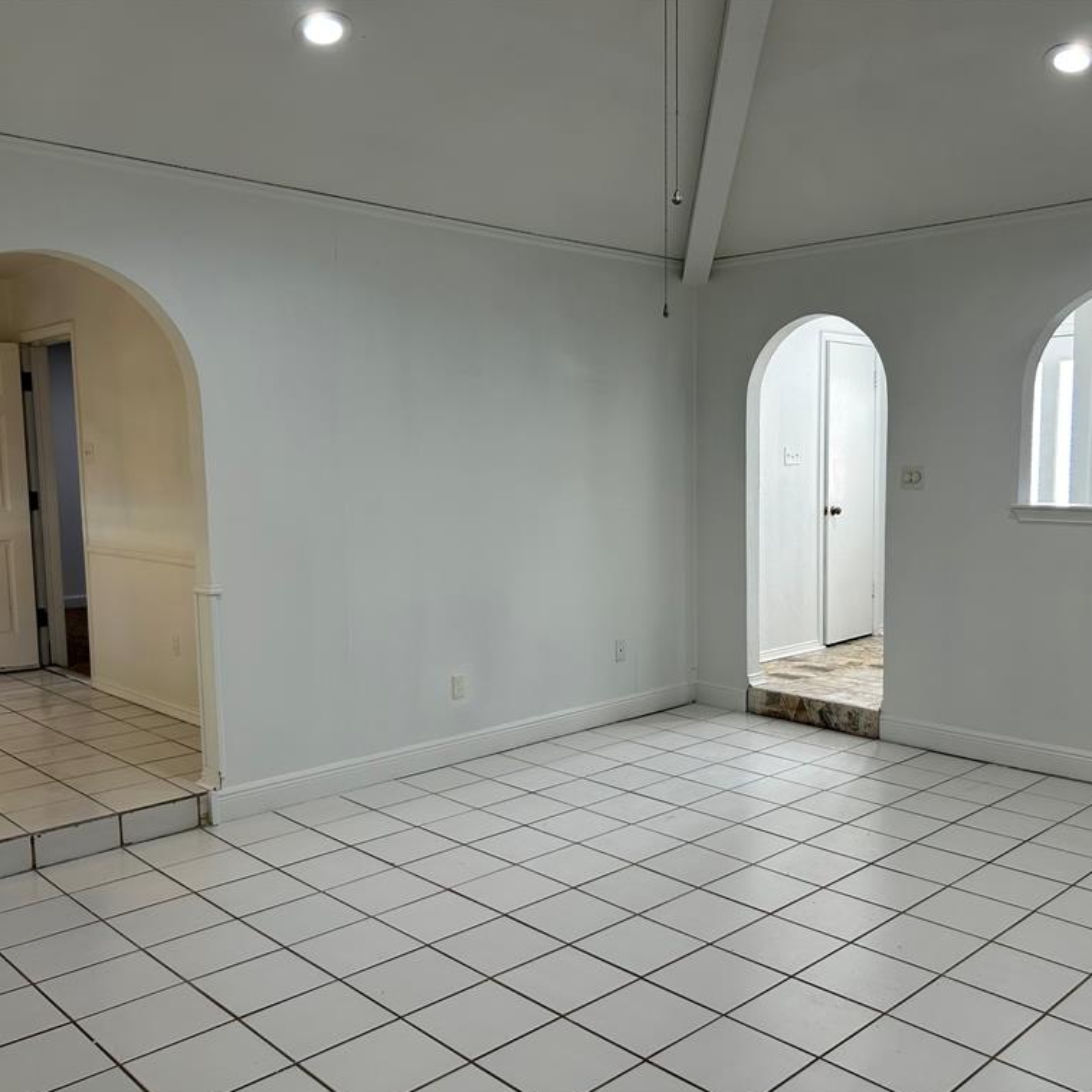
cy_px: 548
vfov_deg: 52.5
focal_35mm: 31
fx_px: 1106
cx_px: 619
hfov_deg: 52.4
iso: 80
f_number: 1.5
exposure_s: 1/120
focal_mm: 5.7
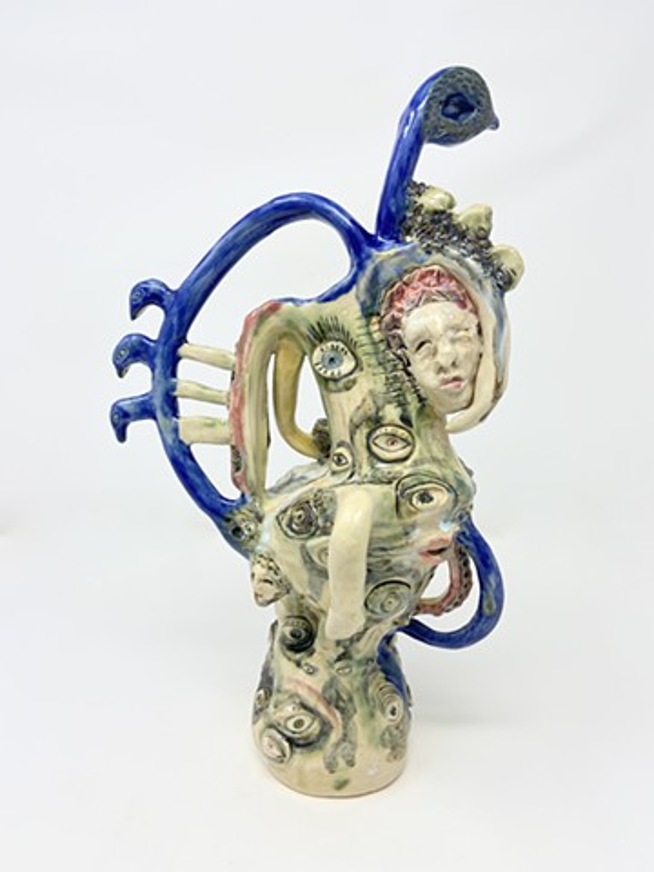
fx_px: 655
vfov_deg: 67.3
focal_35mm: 26
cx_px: 327
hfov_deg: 53.1
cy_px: 436
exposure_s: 1/267
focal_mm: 4.2
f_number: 1.8
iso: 32
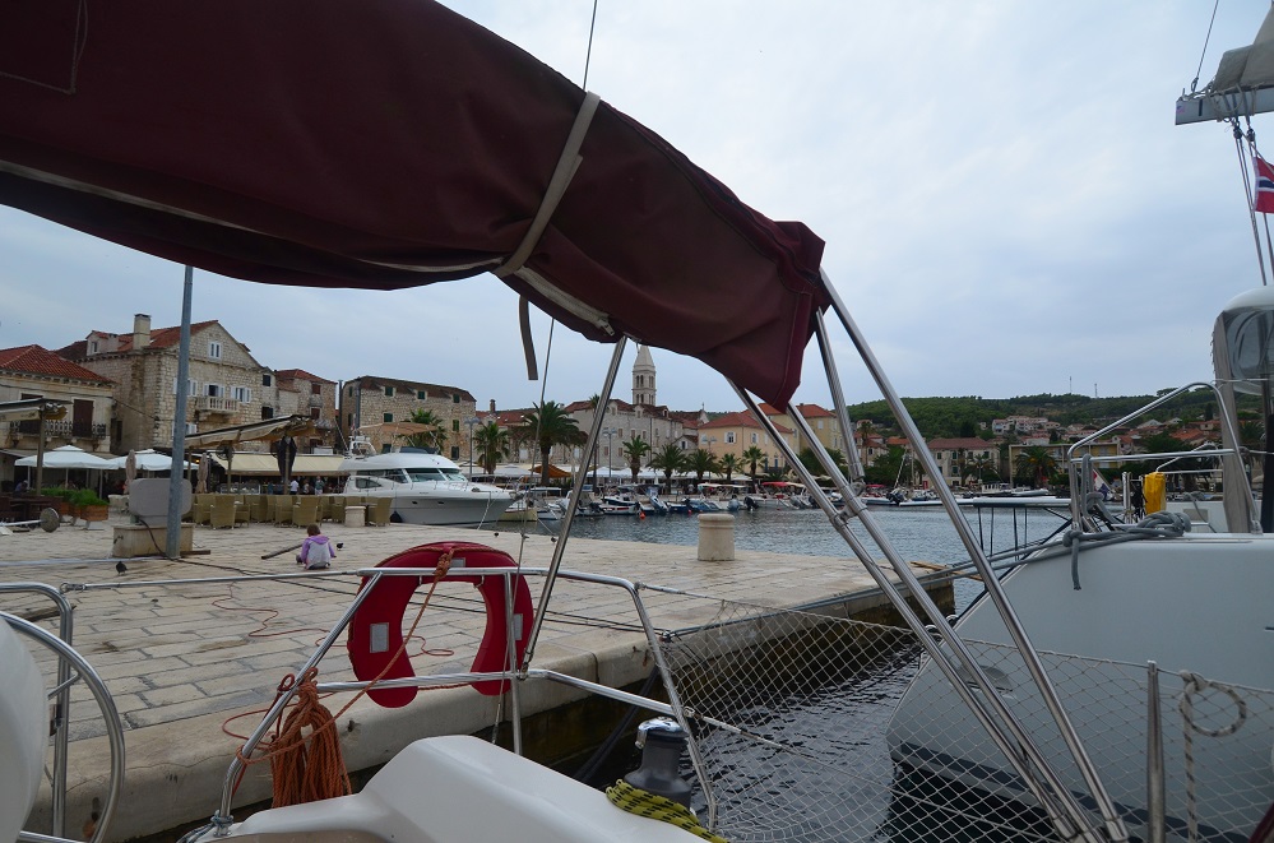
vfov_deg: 67.1
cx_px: 637
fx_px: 635
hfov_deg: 90.1
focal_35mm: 18
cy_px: 422
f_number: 5.6
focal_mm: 12
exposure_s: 1/800
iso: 400
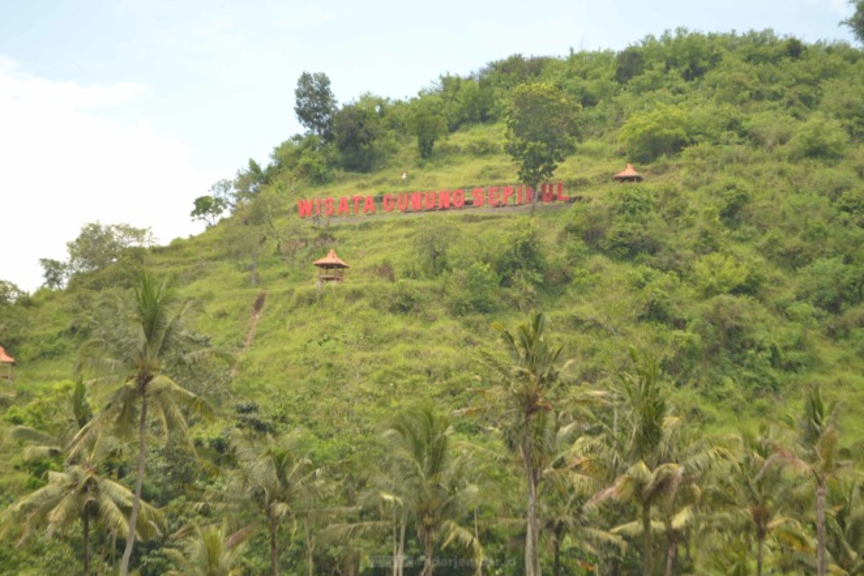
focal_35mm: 79
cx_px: 429
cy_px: 291
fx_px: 1895
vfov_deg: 17.3
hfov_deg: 25.7
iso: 160
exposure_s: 1/250
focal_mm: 52
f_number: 5.6
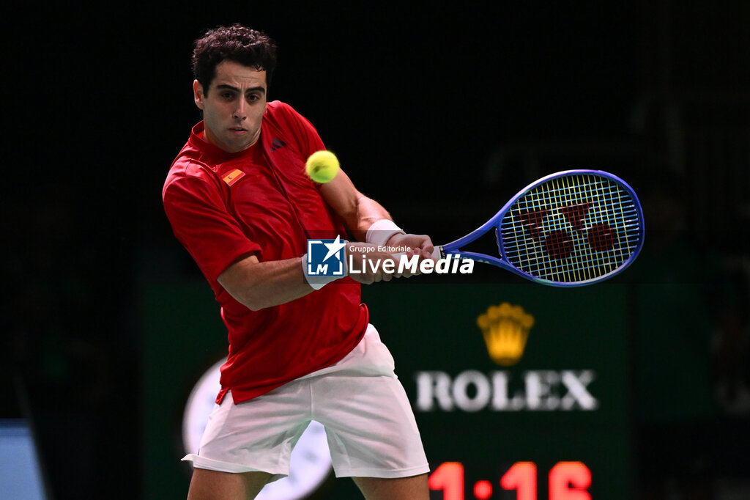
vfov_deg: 4.6
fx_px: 6248
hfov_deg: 6.9
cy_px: 250
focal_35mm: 300
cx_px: 375
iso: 2500
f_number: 3.2
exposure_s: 1/1600
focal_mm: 300
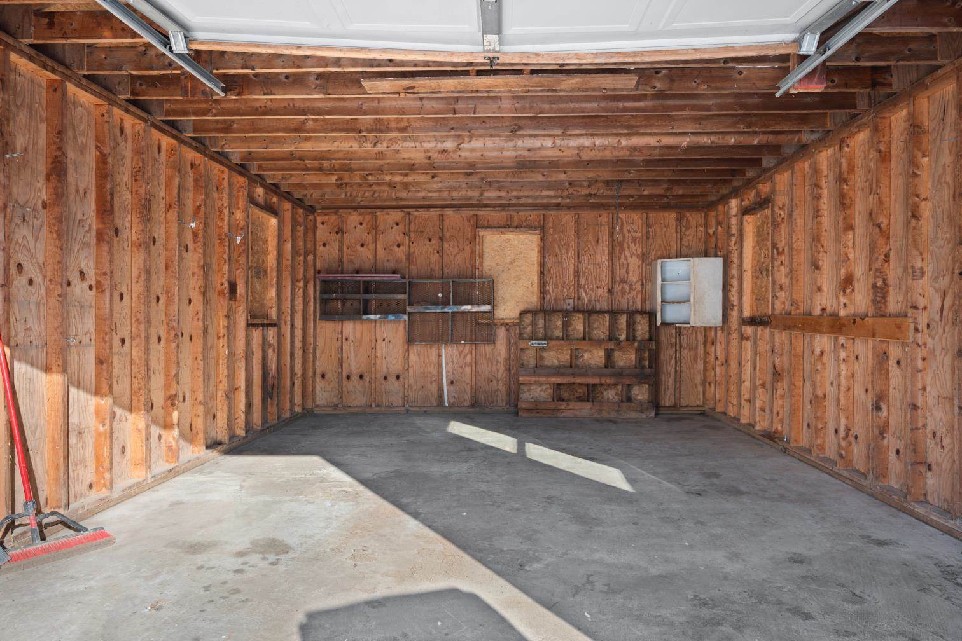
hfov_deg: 76.1
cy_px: 320
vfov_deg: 55.1
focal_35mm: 23
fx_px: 615
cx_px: 481
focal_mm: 23
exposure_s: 1/30
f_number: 8
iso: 320
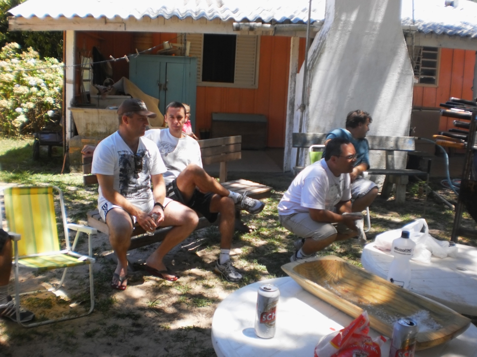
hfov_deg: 51.4
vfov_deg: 39.7
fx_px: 496
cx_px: 238
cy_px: 178
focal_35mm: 36
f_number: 3.1
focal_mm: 6.3
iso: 100
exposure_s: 1/250
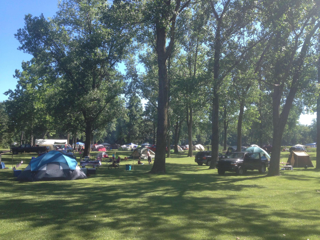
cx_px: 160
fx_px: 324
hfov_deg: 52.6
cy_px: 120
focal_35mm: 35
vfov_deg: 40.7
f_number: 2.4
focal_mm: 4.28
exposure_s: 1/642
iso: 50
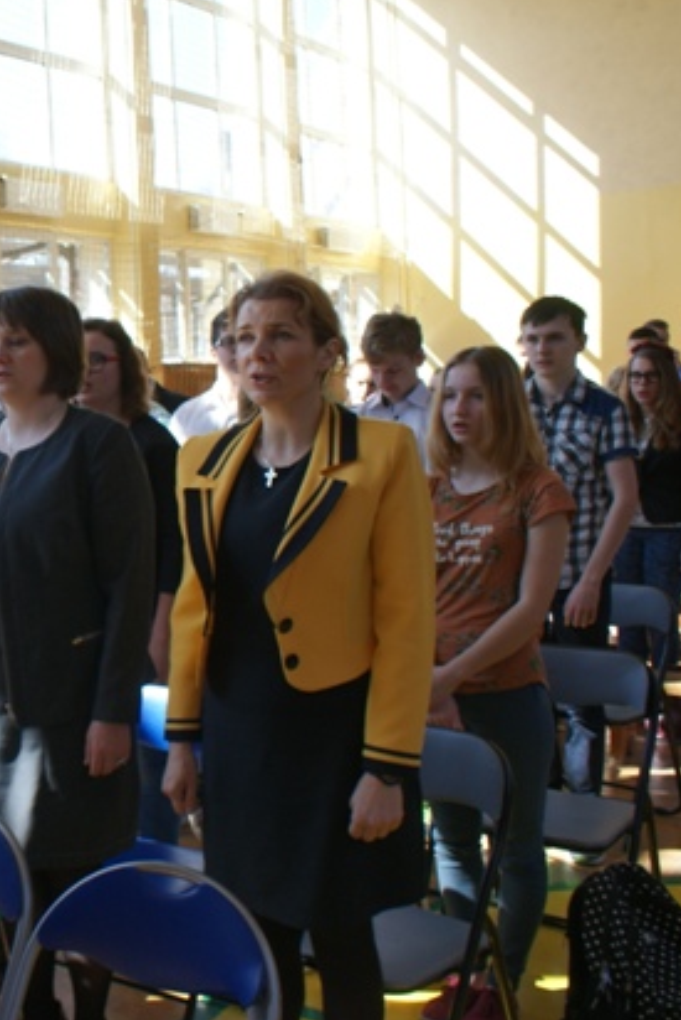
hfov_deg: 29.1
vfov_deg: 46.4
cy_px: 495
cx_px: -50
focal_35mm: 42
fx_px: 1191
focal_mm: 18
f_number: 5.6
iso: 100
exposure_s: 1/50
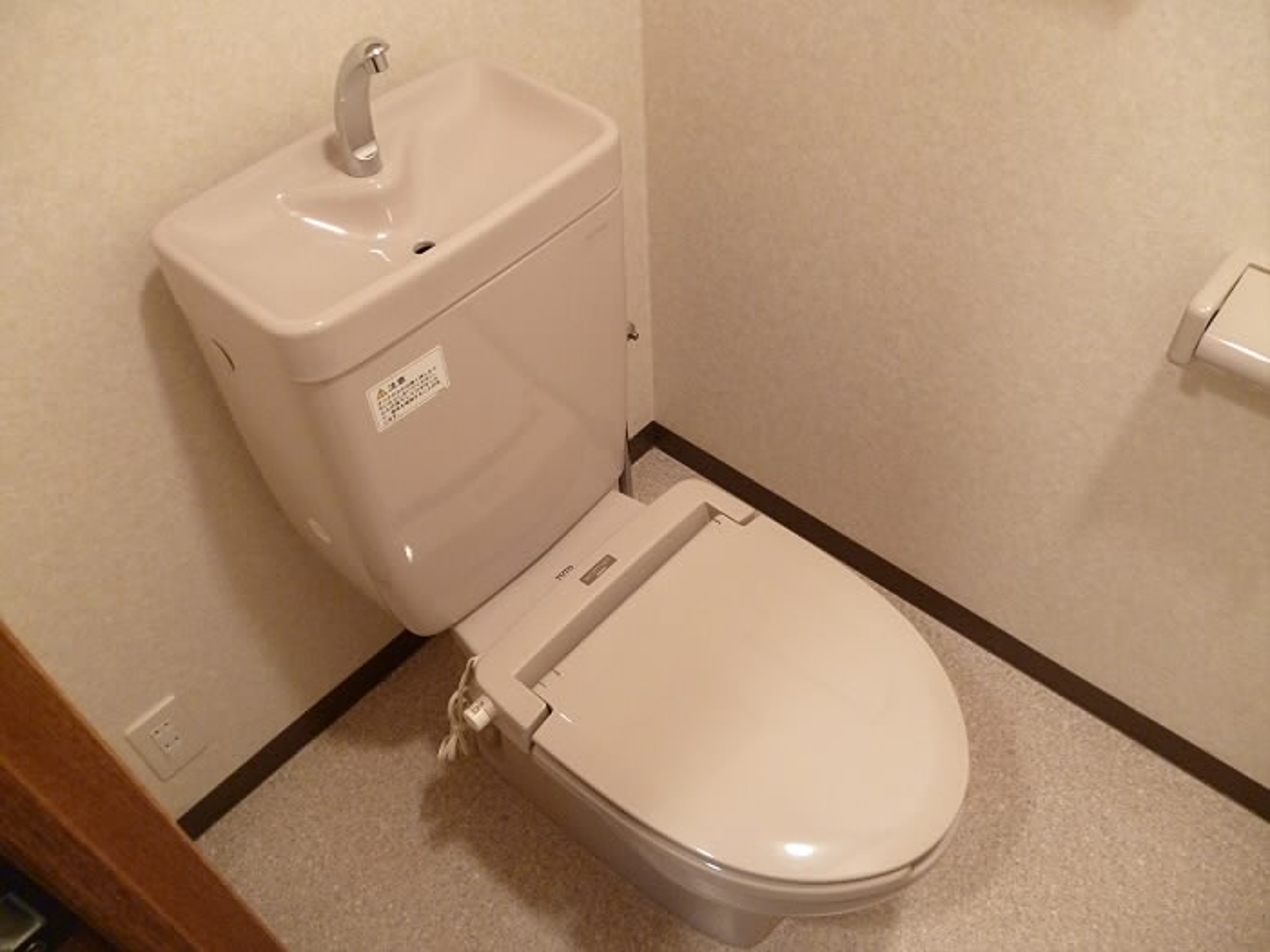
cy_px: 476
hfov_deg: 63.4
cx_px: 635
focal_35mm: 28
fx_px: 1027
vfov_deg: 49.7
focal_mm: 5
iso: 400
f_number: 3.1
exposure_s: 1/10
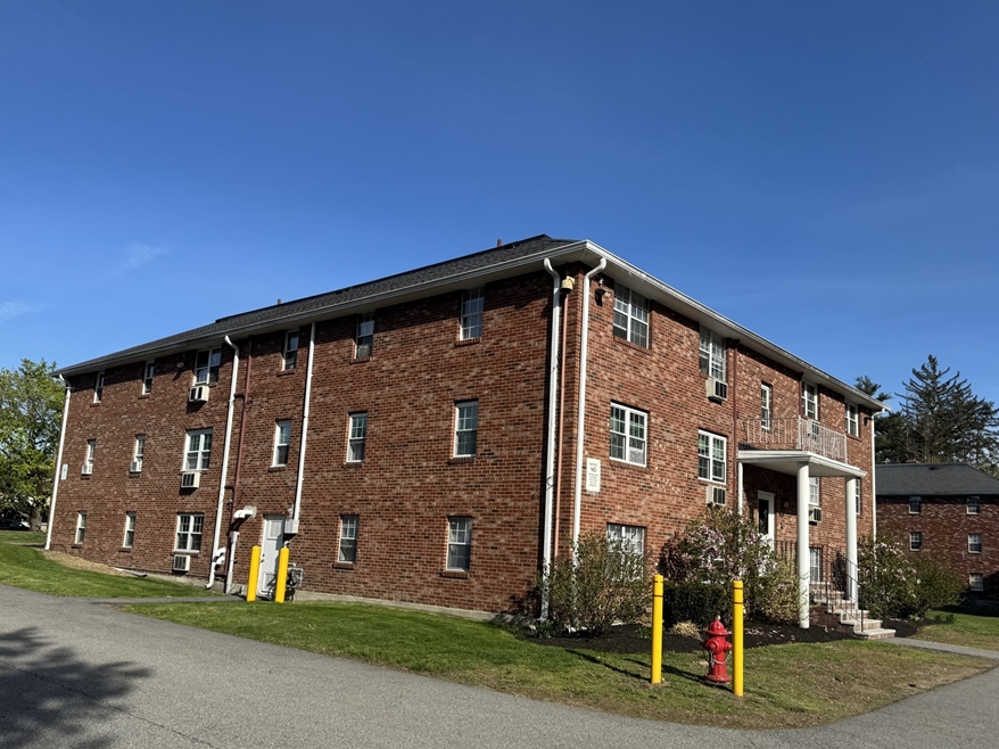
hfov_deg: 63.5
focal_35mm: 28
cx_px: 493
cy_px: 414
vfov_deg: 49.6
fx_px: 808
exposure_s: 1/4049
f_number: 1.78
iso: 80
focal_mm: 6.76
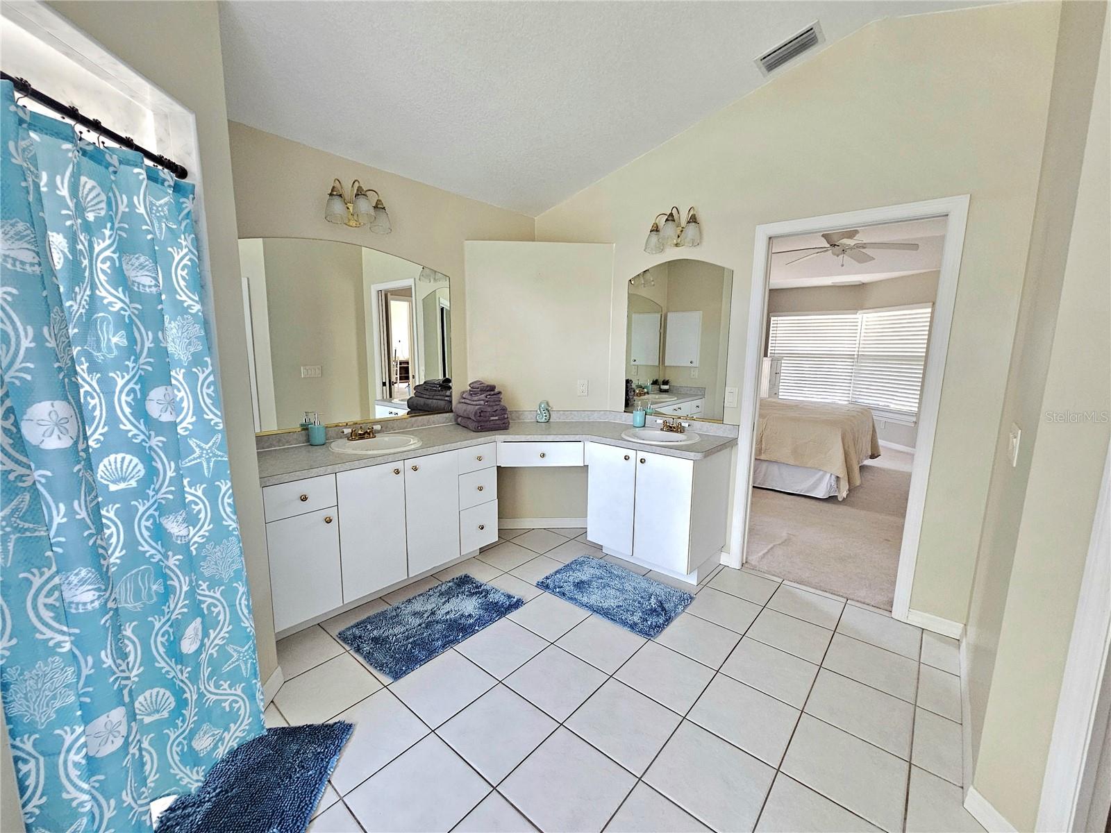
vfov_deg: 89.9
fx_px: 417
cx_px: 556
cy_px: 416
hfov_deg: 106.2
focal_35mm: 13
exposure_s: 1/40
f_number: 2.2
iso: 320
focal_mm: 2.2
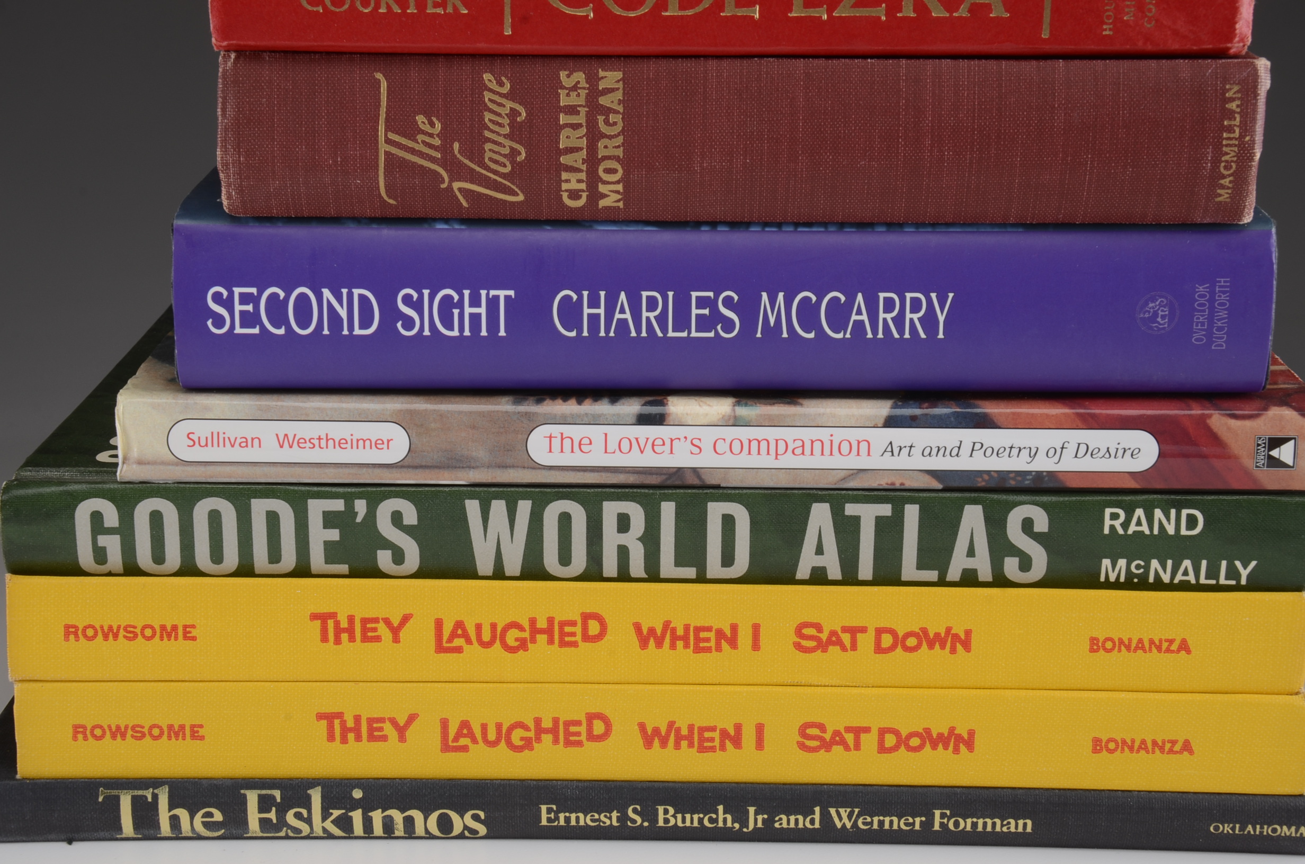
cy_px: 432
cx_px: 652
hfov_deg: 29.9
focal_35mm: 68
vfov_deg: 20.1
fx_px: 2442
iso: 125
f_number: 16
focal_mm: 45
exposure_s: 1/80
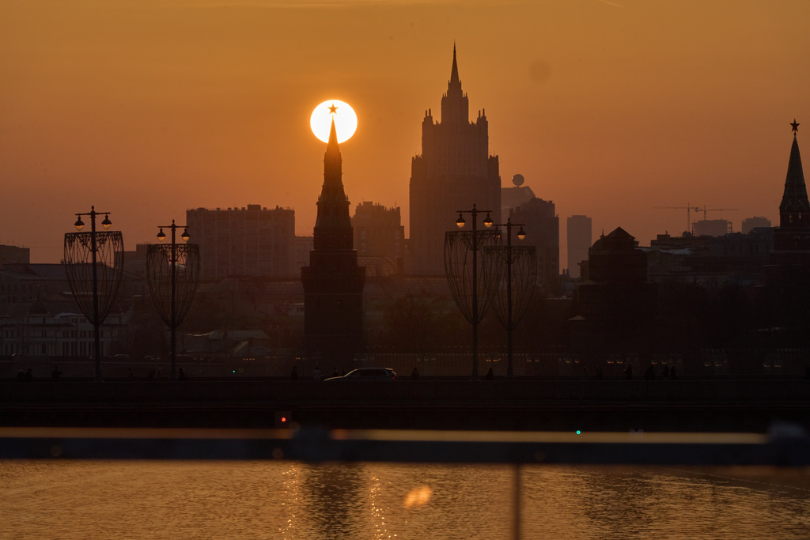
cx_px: 405
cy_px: 270
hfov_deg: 9.8
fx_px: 4725
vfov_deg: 6.5
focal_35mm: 210
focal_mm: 210
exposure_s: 1/640
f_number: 20
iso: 400
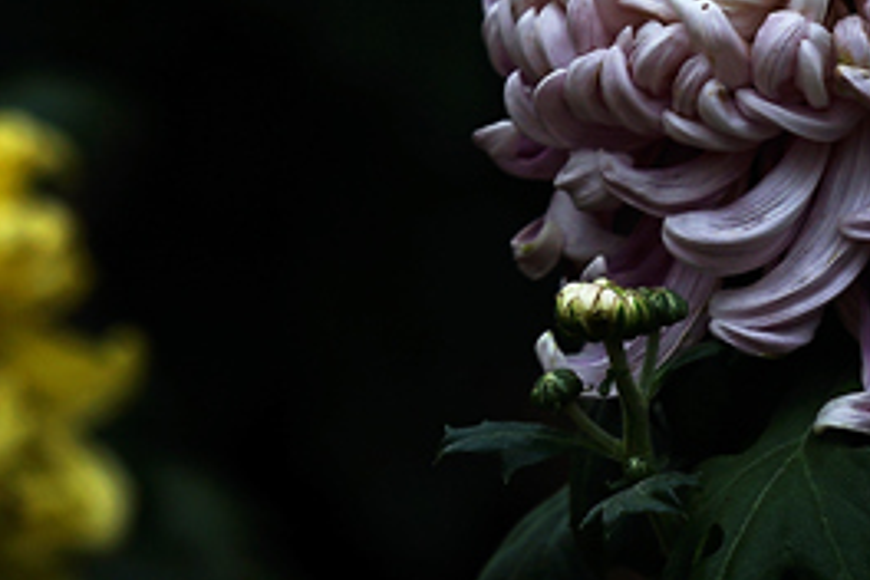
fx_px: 17495
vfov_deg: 1.9
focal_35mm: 724
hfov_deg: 2.8
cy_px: 242
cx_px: 603
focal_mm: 239
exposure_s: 1/250
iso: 100
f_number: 6.3
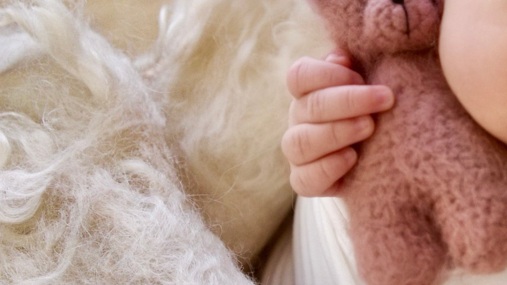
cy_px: 94
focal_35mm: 104
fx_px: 1398
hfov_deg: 19.3
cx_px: 613
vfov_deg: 11.6
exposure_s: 1/125
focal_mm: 35
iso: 400
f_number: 2.8
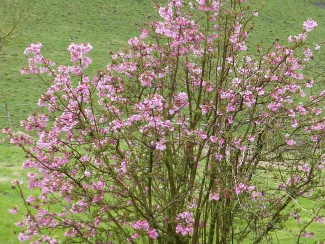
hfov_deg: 10.2
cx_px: 179
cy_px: 140
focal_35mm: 193
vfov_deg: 7.7
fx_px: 1812
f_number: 5.3
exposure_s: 1/80
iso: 100
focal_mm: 18.2
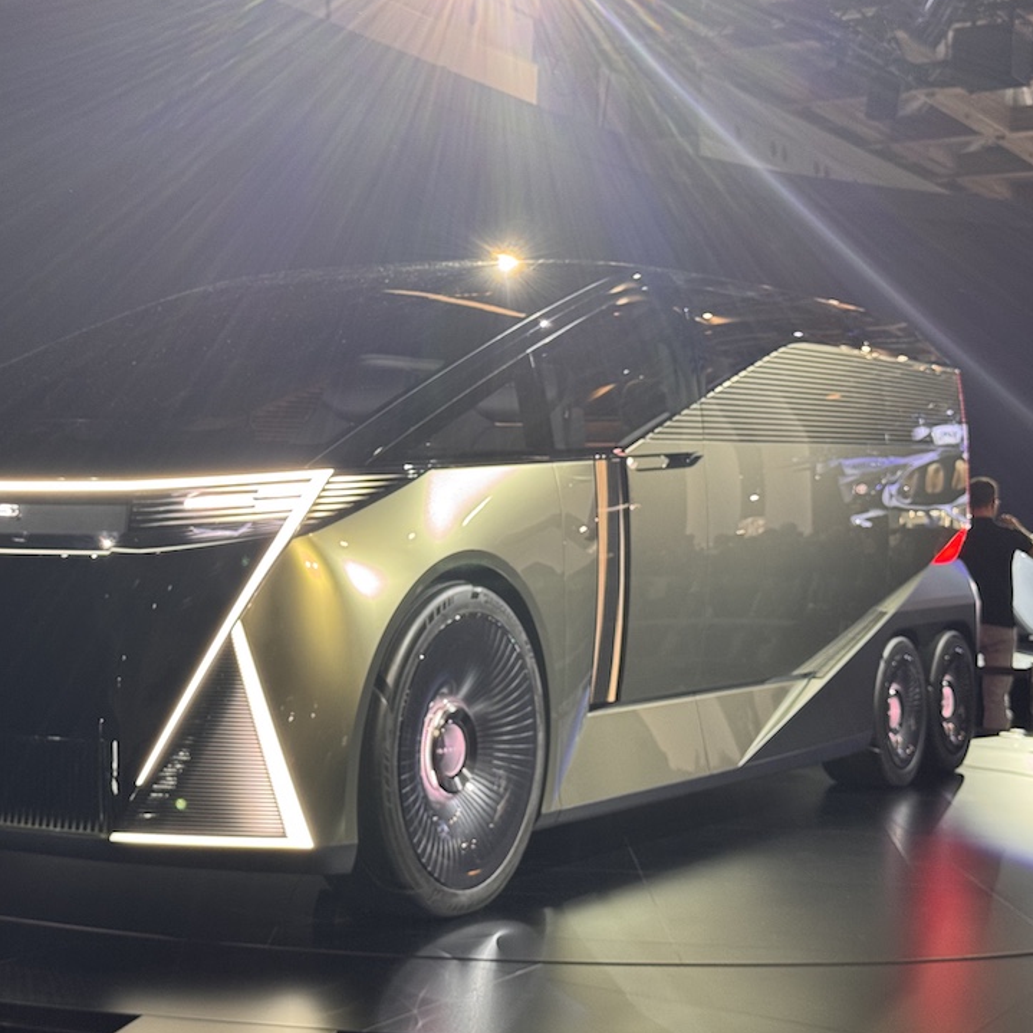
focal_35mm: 59
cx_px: 349
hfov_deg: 28.9
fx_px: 1992
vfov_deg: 29.1
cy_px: 523
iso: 125
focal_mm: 6.76
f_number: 1.78
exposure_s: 1/60
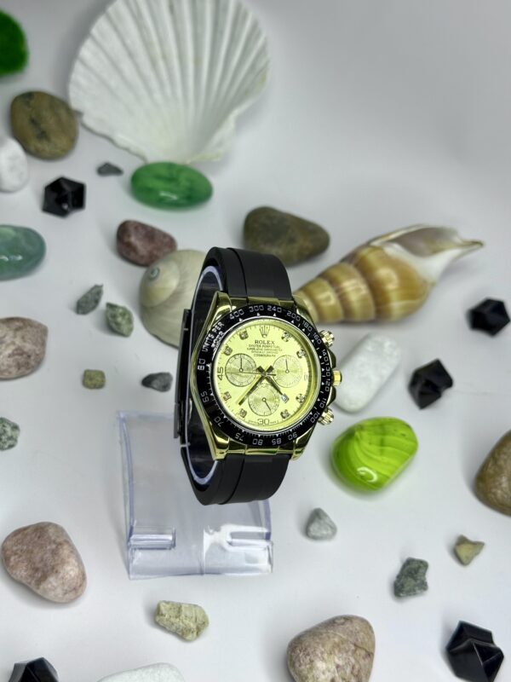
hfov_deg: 30.3
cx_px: 256
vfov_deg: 39.7
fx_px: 945
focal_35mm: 48
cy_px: 341
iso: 64
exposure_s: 1/301
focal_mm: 6.76
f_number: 1.78
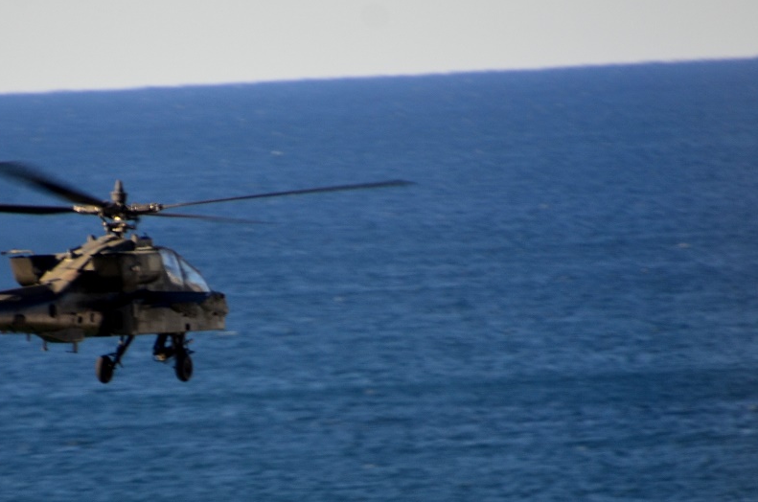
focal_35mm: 910
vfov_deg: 1.5
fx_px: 19122
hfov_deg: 2.3
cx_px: 200
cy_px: 398
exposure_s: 1/160
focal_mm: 300
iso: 125
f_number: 6.3
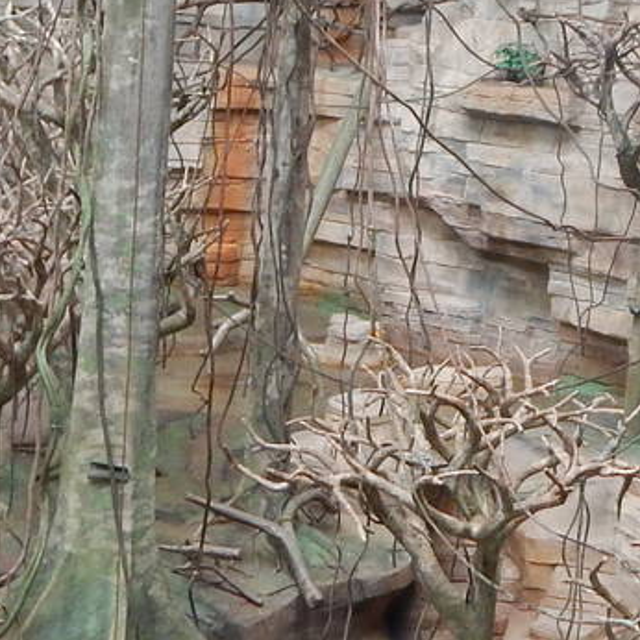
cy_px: 124
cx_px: 437
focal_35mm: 90
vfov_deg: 19.1
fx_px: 1883
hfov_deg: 19.2
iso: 160
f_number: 3
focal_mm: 4
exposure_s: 1/30
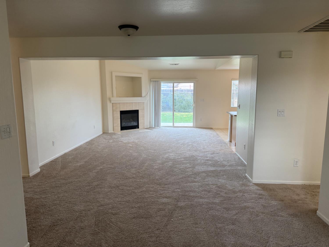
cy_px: 124
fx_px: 228
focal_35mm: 24
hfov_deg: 71.6
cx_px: 164
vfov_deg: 56.8
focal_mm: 6.76
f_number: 1.78
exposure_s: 1/140
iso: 160
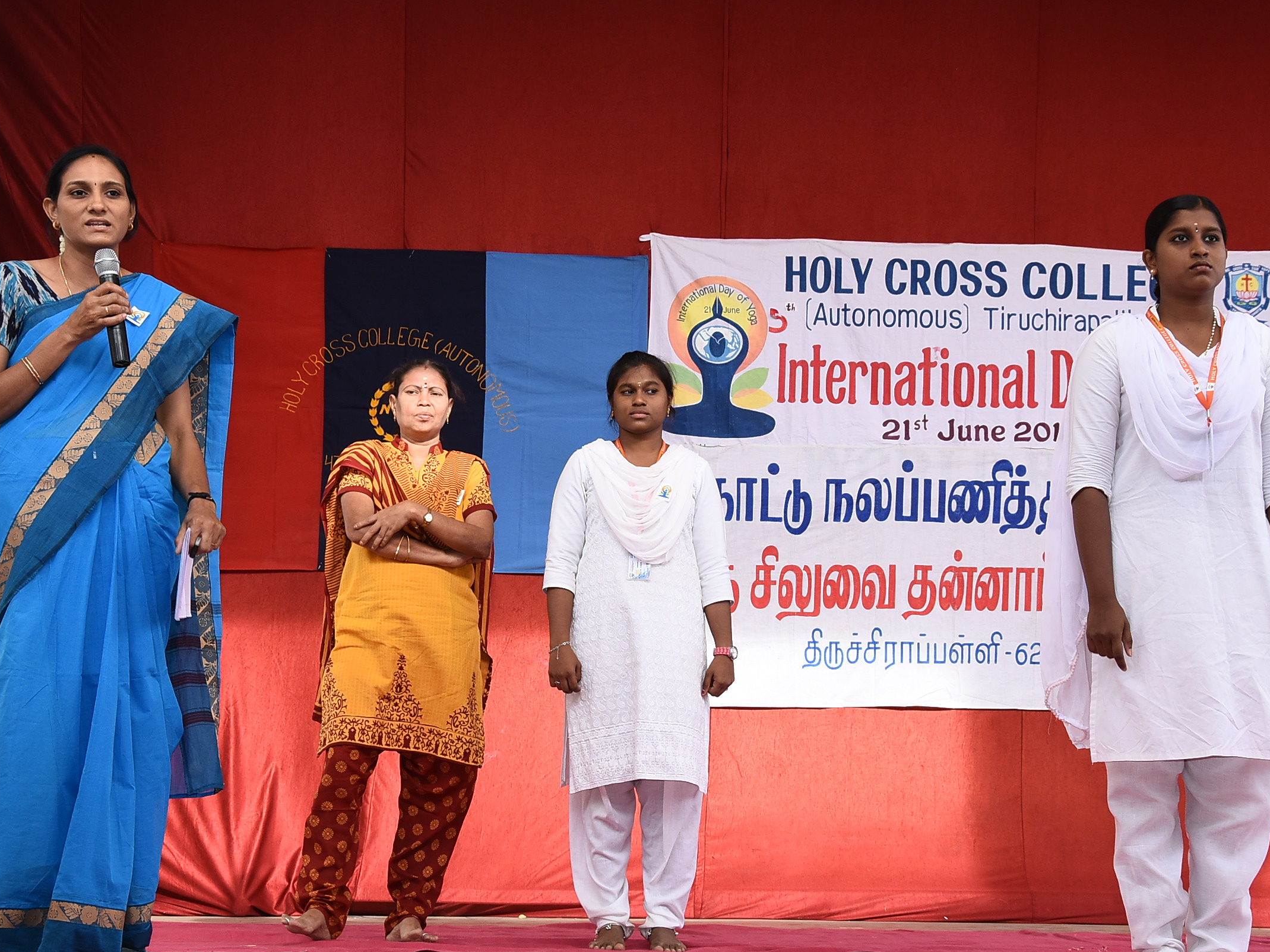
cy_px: 475
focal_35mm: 71
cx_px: 775
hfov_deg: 27.5
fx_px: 2593
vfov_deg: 20.8
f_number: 8
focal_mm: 35
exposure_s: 1/125
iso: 400
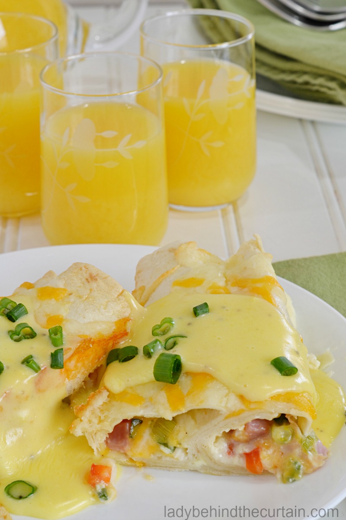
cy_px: 260
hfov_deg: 18.2
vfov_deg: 27.0
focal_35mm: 75
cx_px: 173
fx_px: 1081
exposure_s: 1/6
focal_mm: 50
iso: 100
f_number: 10
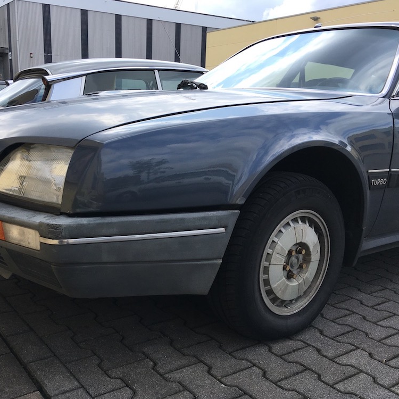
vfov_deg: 47.2
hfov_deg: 46.8
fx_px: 456
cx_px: 149
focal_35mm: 35
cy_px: 204
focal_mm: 4.15
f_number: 2.2
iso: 25
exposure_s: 1/916
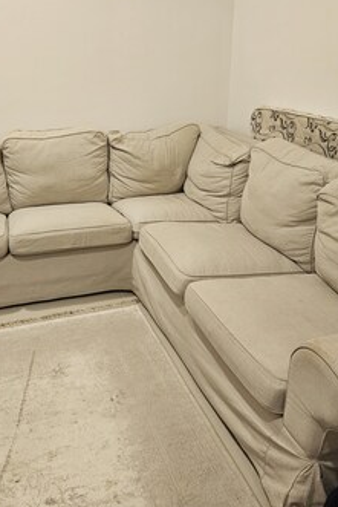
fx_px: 464
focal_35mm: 33
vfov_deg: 57.2
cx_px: 112
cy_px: 246
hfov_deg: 39.5
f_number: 1.8
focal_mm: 5.4
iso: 800
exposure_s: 1/120
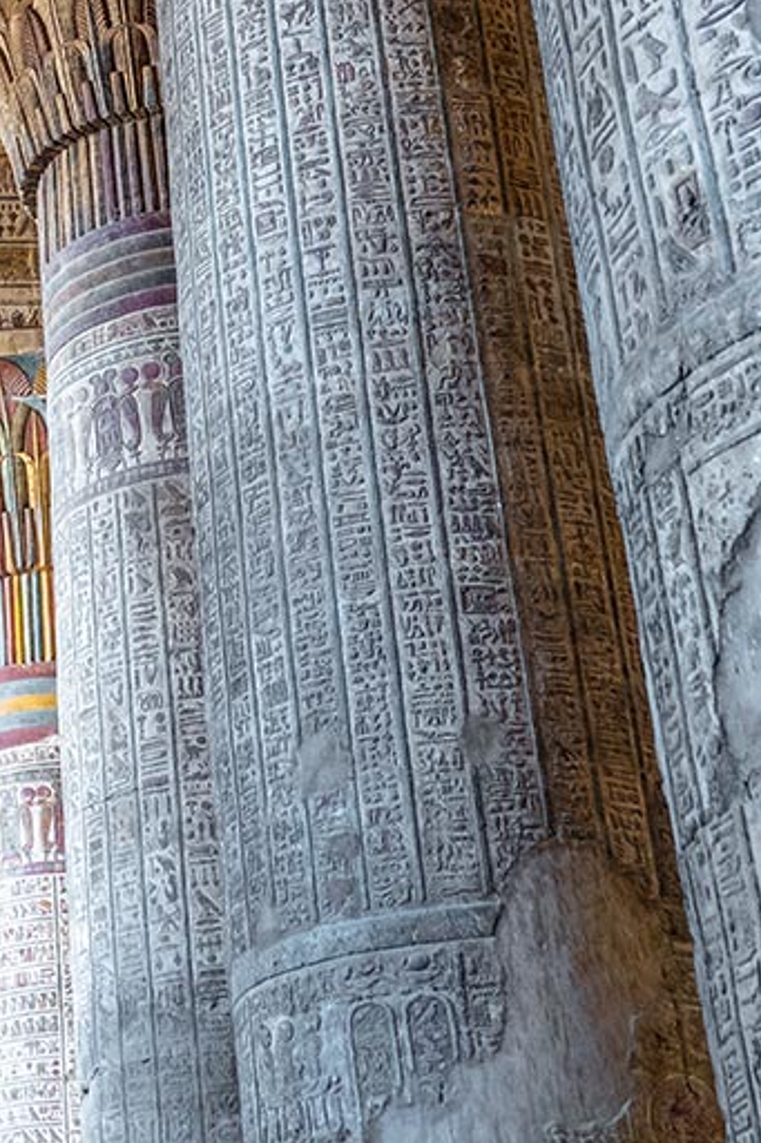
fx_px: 2411
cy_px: 237
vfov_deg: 26.2
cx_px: -216
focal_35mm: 76
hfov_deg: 16.9
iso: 1250
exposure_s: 1/60
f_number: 4
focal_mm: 18
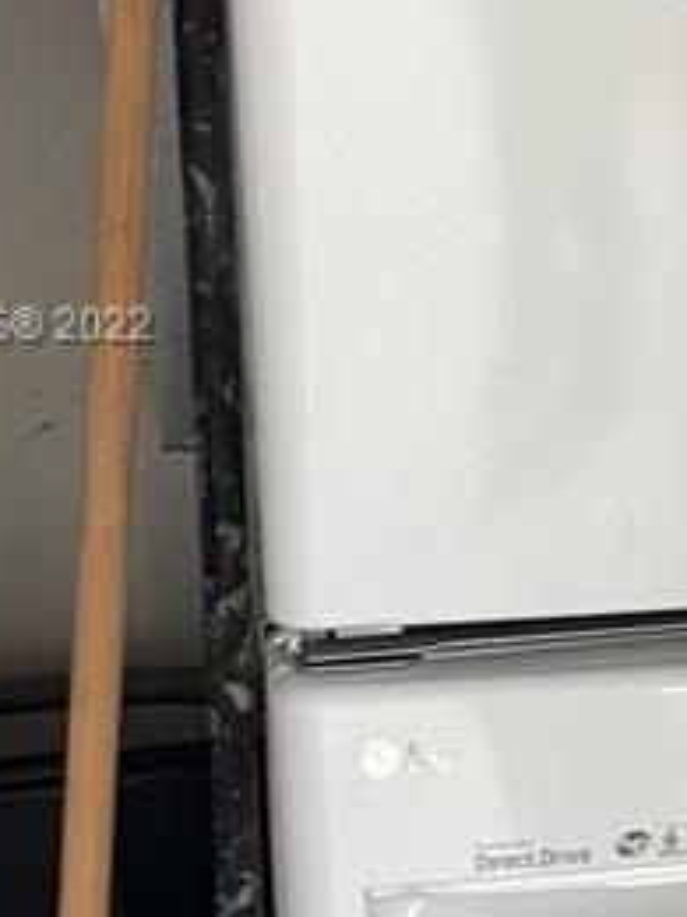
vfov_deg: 16.4
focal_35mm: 120
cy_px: 328
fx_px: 3175
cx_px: 1092
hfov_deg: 11.7
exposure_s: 1/83
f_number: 1.6
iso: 125
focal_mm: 4.2
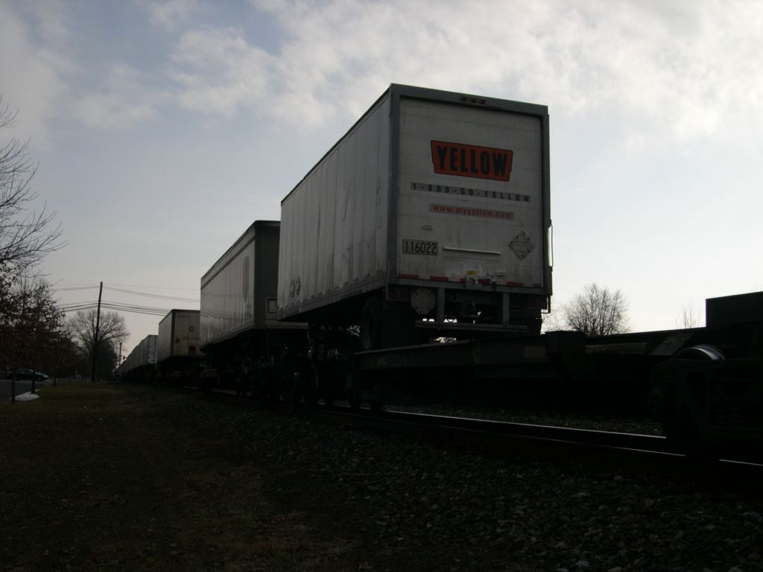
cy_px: 286
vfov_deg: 37.7
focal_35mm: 38
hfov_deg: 49.0
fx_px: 838
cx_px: 382
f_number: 7.6
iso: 100
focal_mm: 8
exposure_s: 1/308
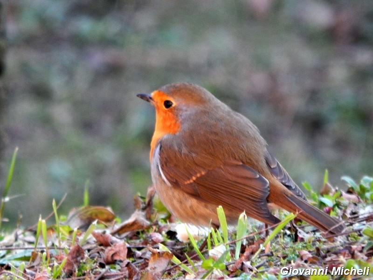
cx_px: 186
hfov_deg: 2.9
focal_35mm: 675
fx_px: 7273
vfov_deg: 2.2
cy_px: 140
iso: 400
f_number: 5.8
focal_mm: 120
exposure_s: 1/100
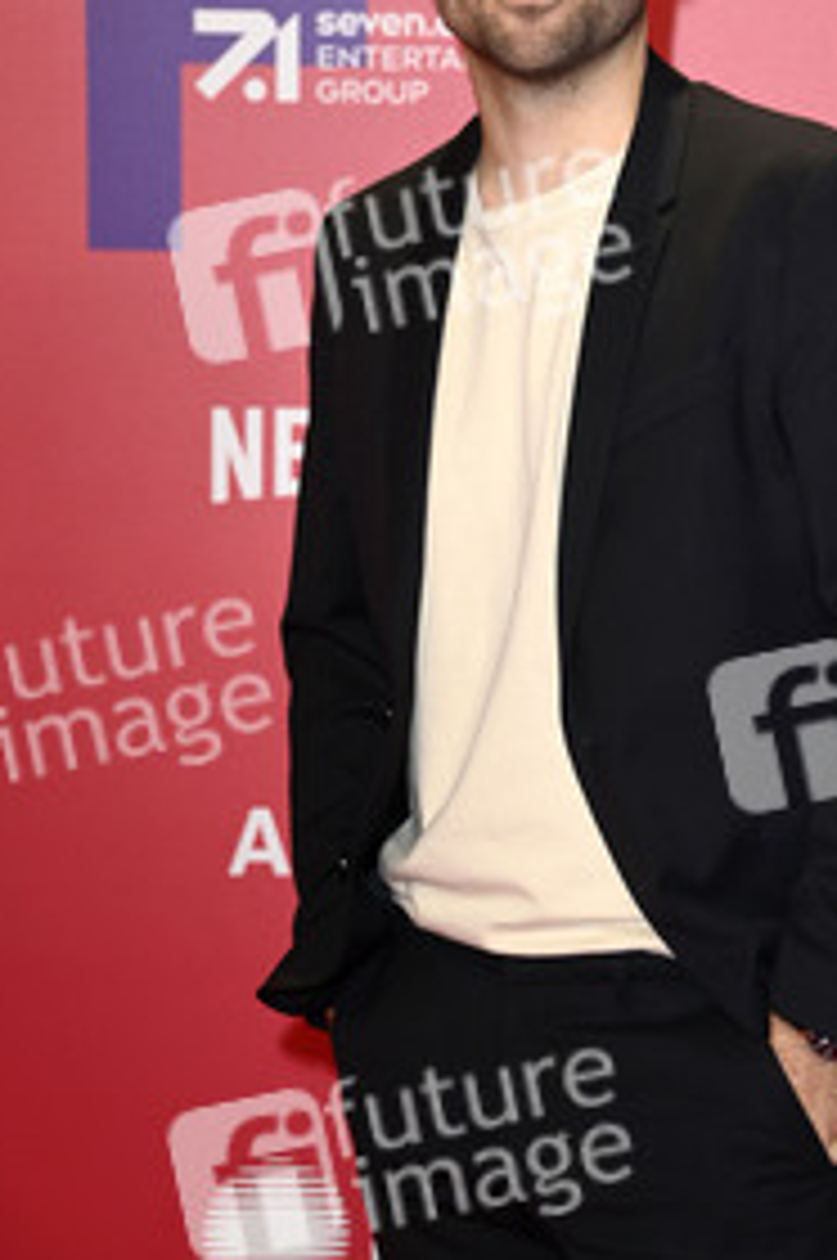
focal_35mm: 166
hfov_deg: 8.2
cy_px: 482
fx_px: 5803
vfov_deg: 12.4
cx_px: 531
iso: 640
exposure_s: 1/250
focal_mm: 116
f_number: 5.6
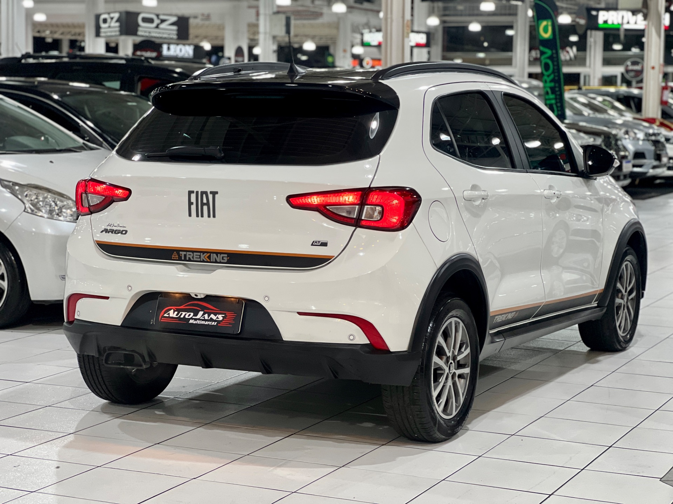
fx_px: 1497
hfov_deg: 25.3
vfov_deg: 19.1
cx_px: 336
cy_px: 252
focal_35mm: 77
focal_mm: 9
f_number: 2.8
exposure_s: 1/40
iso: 250
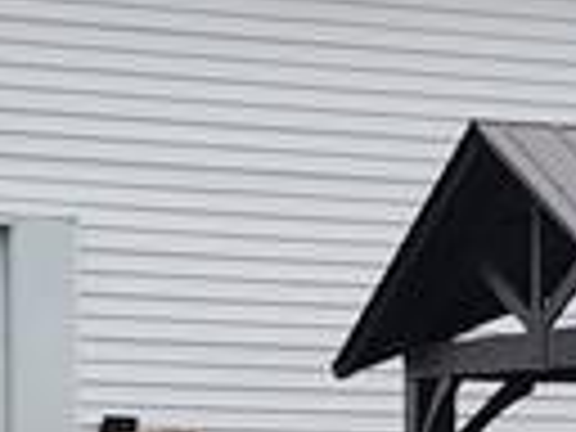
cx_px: 495
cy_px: 837
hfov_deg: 10.7
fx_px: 3062
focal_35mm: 184
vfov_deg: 7.8
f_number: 1.8
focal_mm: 6.4
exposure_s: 1/180
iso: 125
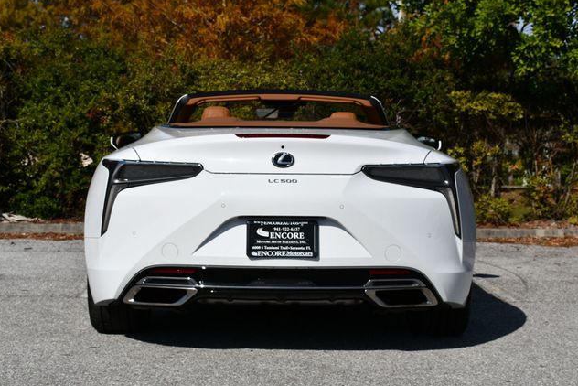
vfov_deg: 17.7
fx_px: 1237
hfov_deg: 26.3
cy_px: 192
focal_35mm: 77
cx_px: 287
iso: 100
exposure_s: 1/500
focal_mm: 38
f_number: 11
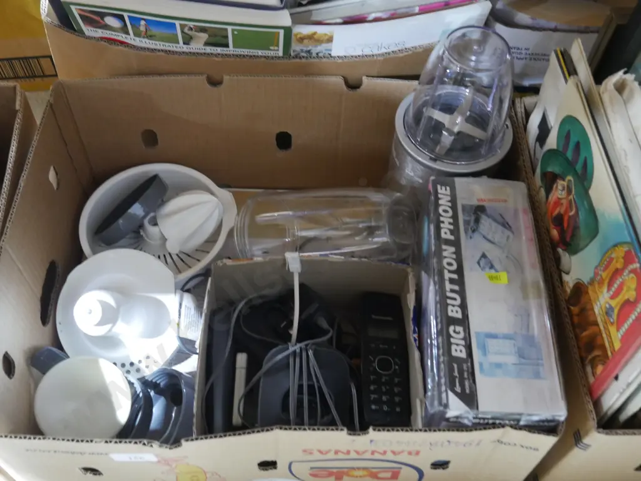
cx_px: 320
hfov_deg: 46.8
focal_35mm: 40
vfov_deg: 36.0
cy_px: 240
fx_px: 741
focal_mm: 20
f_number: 4.4
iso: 3200
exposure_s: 1/20
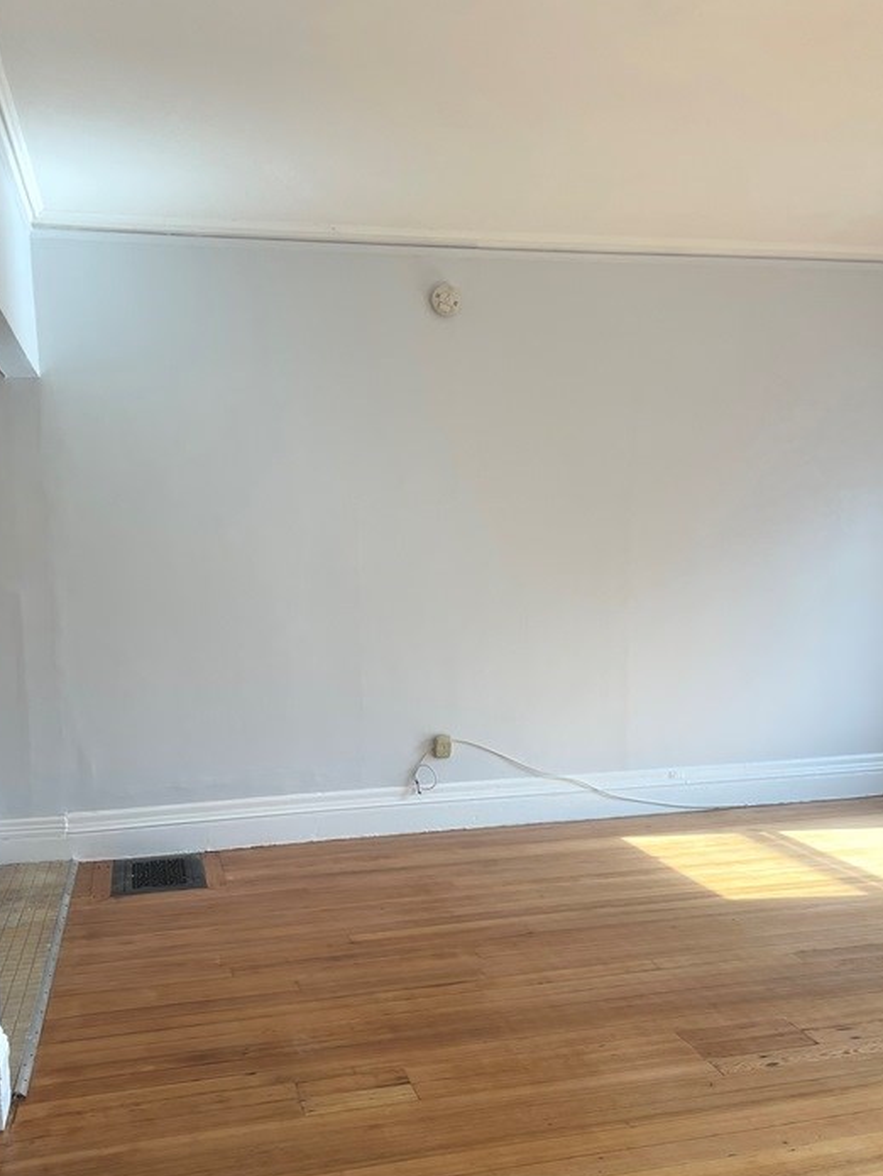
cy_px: 675
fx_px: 985
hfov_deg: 48.1
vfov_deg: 61.3
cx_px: 378
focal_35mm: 29
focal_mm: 5.1
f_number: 1.6
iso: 50
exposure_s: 1/121
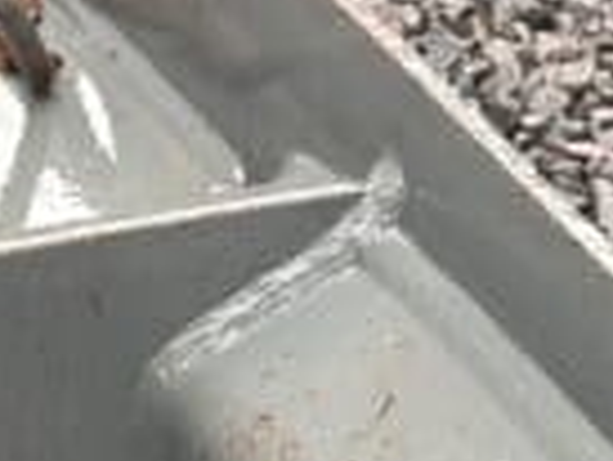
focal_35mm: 315
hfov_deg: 6.3
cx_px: 555
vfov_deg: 4.6
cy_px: 1041
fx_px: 5583
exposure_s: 1/60
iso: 100
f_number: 1.78
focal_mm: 6.86
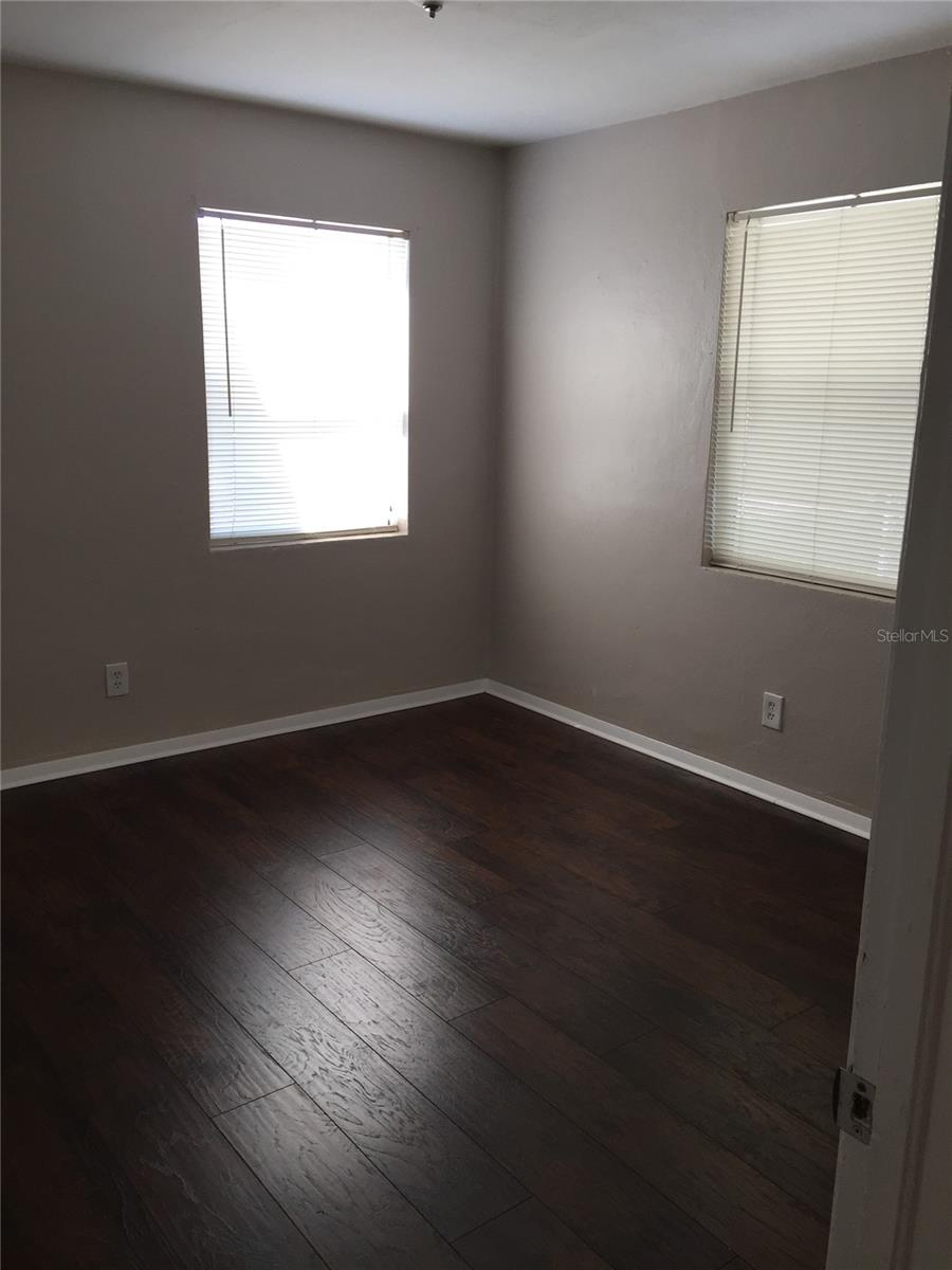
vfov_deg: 61.7
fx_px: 1063
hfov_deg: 48.2
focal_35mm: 29
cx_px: 476
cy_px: 635
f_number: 2.2
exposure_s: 1/120
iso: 50
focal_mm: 4.15
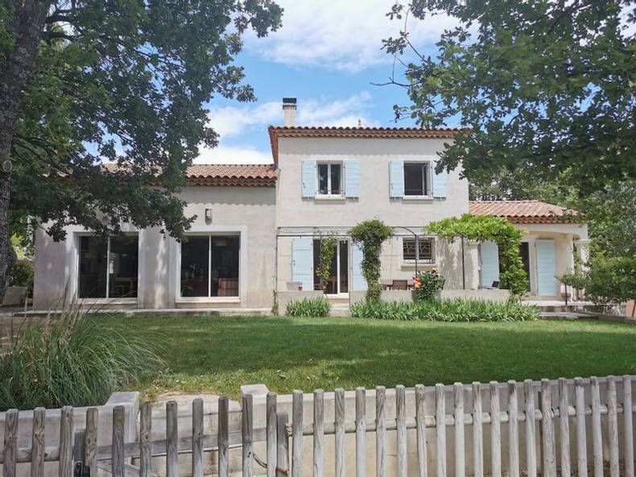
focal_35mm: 27
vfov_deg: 51.3
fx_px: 496
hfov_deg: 65.3
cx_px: 318
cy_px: 238
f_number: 1.6
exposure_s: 1/3236
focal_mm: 5.56
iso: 50
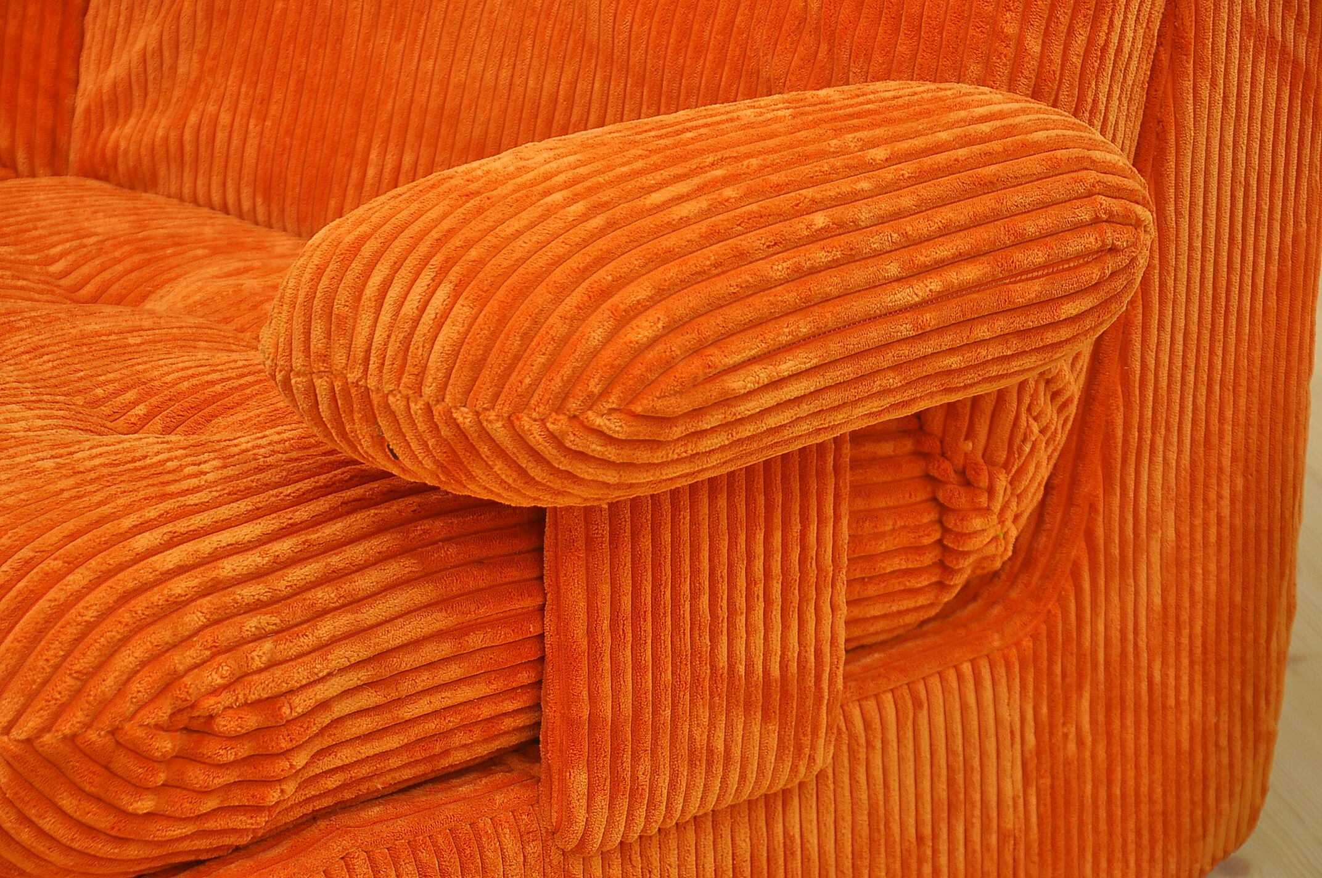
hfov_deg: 19.5
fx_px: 3851
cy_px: 439
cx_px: 661
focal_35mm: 105
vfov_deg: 13.0
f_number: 5.3
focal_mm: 70
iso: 400
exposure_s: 1/200
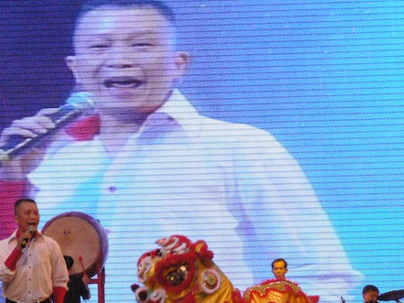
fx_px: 2135
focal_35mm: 183
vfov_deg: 8.1
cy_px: 208
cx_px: 42
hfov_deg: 10.8
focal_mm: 21.3
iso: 400
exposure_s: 1/100
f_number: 4.5
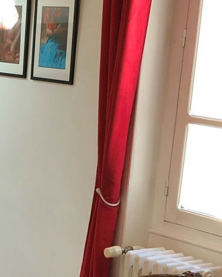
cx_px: -106
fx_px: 870
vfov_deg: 17.7
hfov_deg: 13.7
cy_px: 273
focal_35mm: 106
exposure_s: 1/33
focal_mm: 4
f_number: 1.8
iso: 25
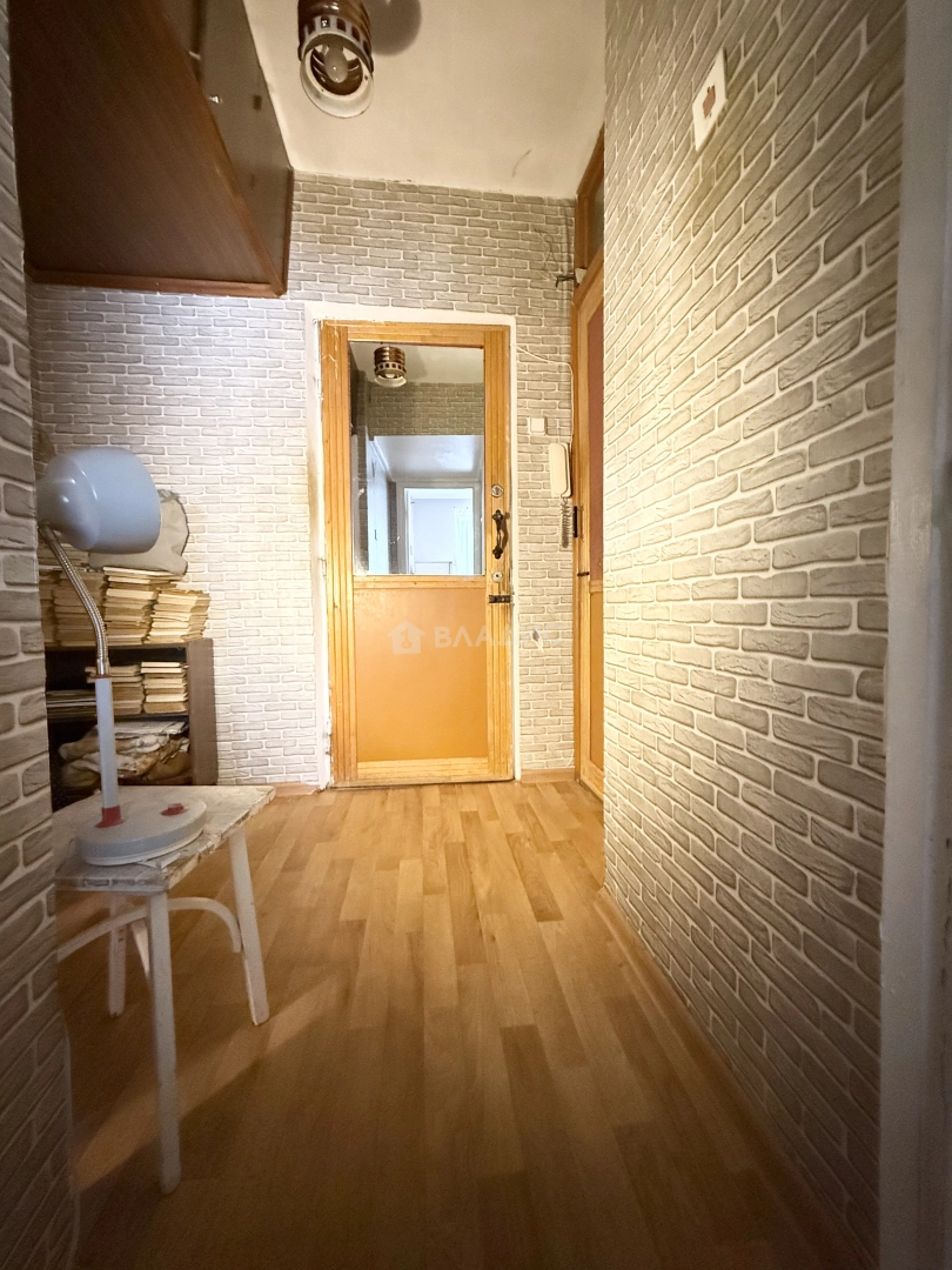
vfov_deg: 102.1
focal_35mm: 14
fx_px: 513
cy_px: 635
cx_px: 476
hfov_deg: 85.7
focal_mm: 2.22
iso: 1250
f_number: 2.2
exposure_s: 1/50
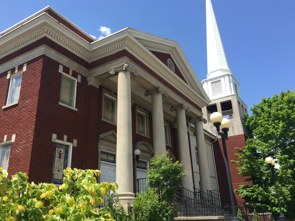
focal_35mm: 31
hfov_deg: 58.3
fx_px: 264
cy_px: 103
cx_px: 145
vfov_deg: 45.4
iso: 32
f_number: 2.2
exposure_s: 1/1130
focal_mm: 4.15
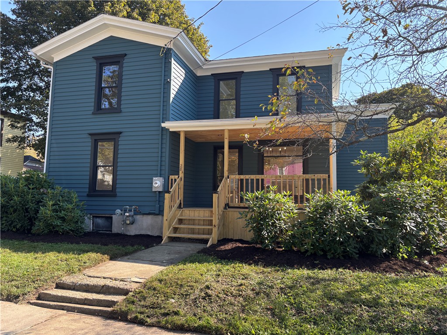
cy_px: 168
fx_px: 336
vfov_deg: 53.1
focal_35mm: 26
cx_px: 224
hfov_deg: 67.3
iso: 50
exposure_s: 1/581
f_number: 1.6
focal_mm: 5.96
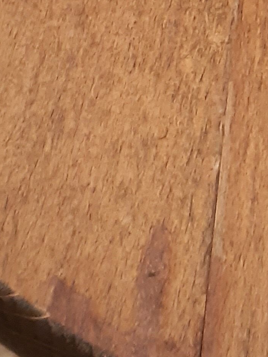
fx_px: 1321
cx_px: 277
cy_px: -77
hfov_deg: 11.4
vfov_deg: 14.9
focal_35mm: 128
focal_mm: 3.92
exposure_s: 1/25
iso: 320
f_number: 1.7
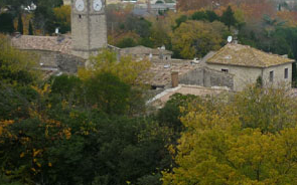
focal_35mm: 95
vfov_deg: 13.7
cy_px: 107
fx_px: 769
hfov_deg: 21.3
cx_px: 277
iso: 80
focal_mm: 5.5
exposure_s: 1/200
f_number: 2.8
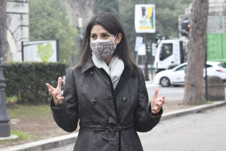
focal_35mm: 117
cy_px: 76
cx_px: 113
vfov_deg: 11.7
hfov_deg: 17.5
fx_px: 734
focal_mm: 78
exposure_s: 1/125
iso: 400
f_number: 7.1
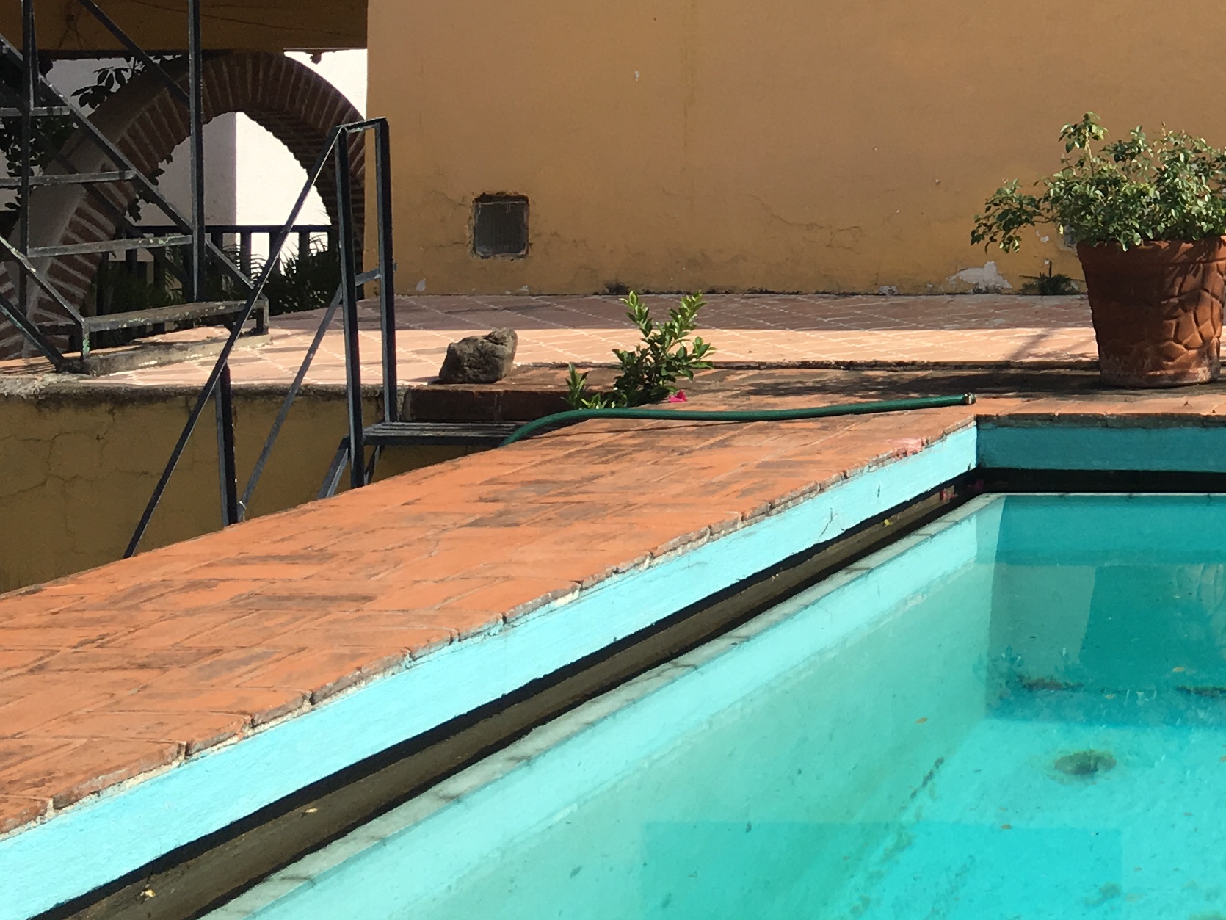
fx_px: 2480
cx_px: 1440
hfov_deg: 25.2
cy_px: -55
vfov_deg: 20.2
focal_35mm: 70
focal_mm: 4.15
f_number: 2.2
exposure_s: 1/1326
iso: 25
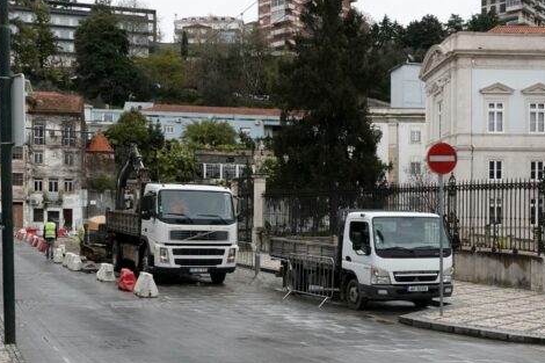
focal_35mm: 49
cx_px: 254
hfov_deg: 40.3
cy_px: 255
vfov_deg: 27.3
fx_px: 742
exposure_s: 1/1000
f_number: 8
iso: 2000
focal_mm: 11.77
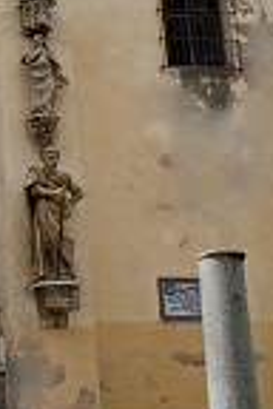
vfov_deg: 19.4
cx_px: -142
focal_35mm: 104
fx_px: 1183
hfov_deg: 12.5
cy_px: 68
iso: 100
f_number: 7.1
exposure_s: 1/200
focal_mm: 20
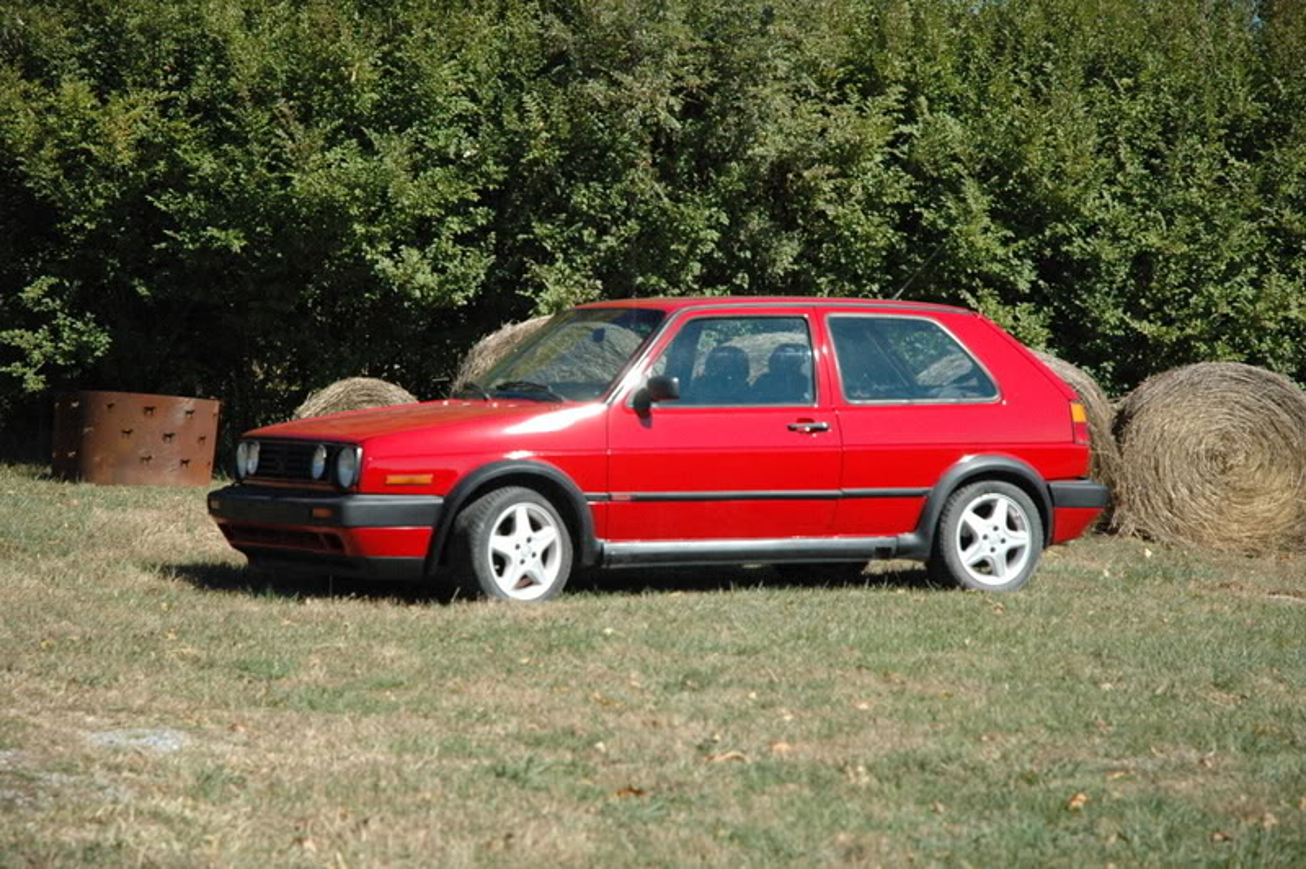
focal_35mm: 105
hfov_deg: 19.5
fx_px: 3806
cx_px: 653
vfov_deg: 13.0
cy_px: 434
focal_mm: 70
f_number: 4.5
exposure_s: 1/5000
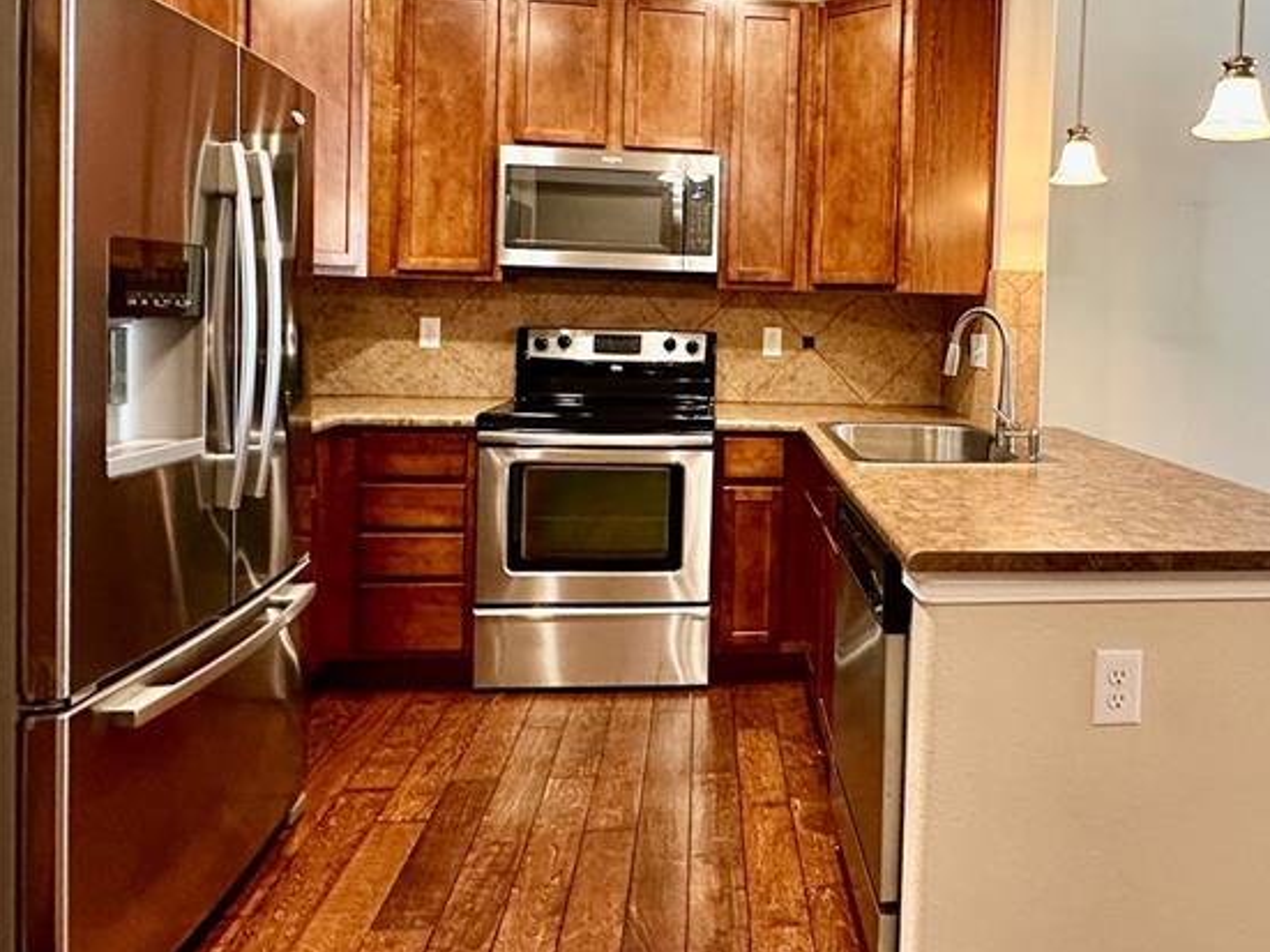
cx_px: 827
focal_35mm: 26
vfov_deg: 52.2
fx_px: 954
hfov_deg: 65.8
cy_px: 328
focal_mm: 2.22
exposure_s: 1/60
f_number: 2.2
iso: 500
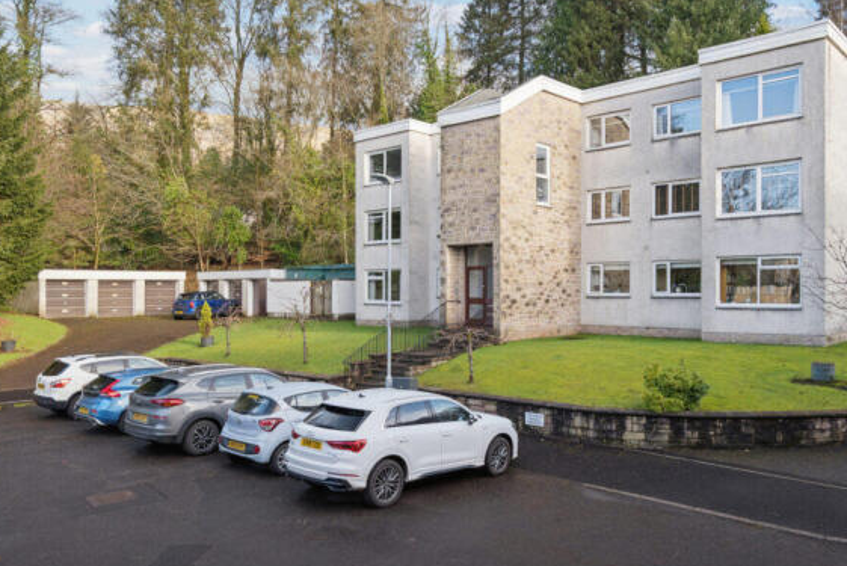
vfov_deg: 46.5
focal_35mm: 28
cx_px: 484
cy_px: 266
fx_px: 659
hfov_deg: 65.1
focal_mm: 24
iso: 500
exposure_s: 1/100
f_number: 8
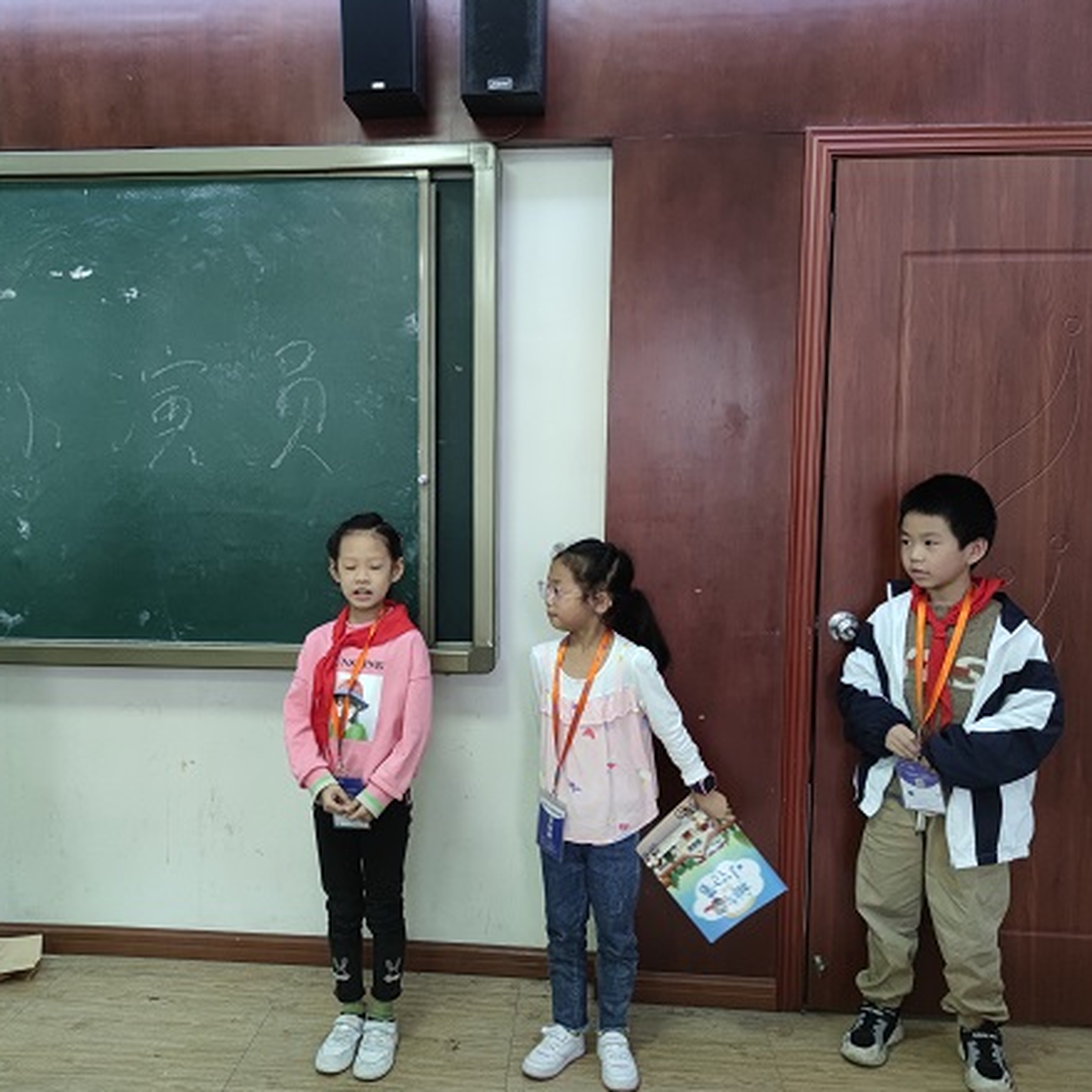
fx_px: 1035
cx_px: 473
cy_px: 542
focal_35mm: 29
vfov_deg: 55.6
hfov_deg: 55.4
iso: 592
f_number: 1.69
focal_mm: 6.72
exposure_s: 1/50
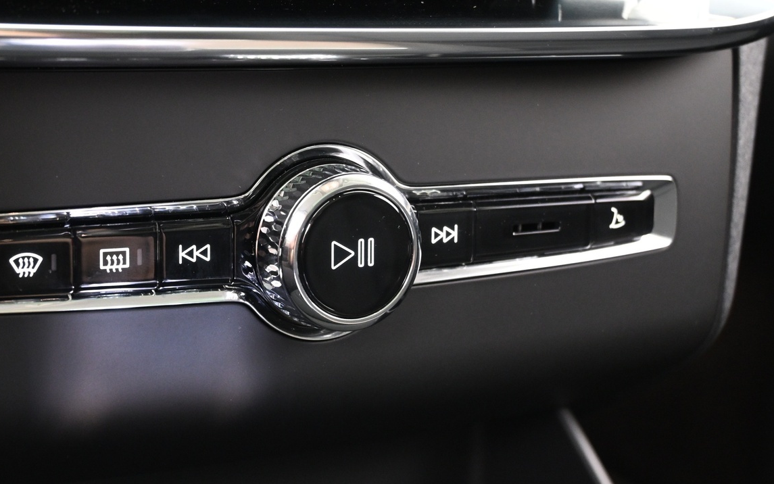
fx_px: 1323
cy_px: 203
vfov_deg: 20.7
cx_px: 249
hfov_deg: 32.3
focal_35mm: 63
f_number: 4.8
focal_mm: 29
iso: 1600
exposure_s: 1/4
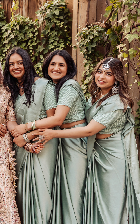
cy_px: 112
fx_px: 434
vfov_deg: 28.9
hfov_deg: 17.7
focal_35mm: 71
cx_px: -13
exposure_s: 1/250
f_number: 4.5
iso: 500
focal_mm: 46.1
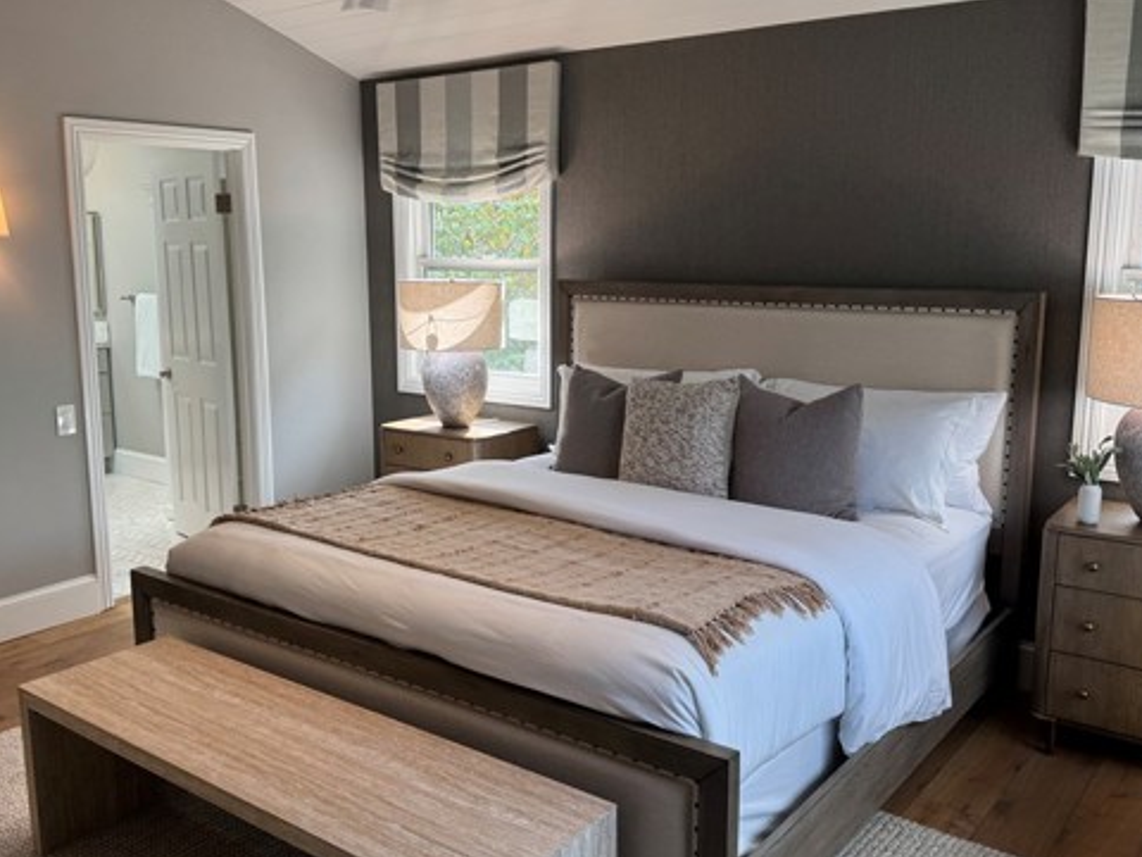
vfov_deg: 44.2
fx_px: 1056
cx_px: 569
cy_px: 417
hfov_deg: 56.8
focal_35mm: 32
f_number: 1.78
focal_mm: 6.76
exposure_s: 1/120
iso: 64
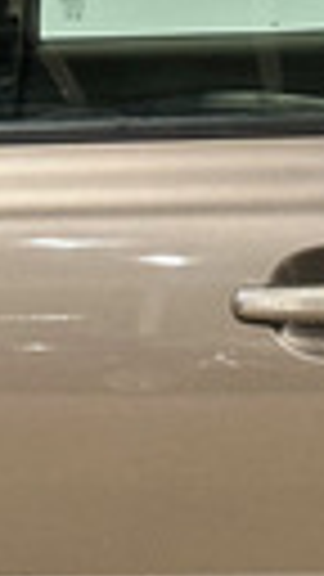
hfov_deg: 4.9
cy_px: 356
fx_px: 3742
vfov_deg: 8.8
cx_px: 626
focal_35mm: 245
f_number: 1.8
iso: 250
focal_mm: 6.86
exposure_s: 1/35
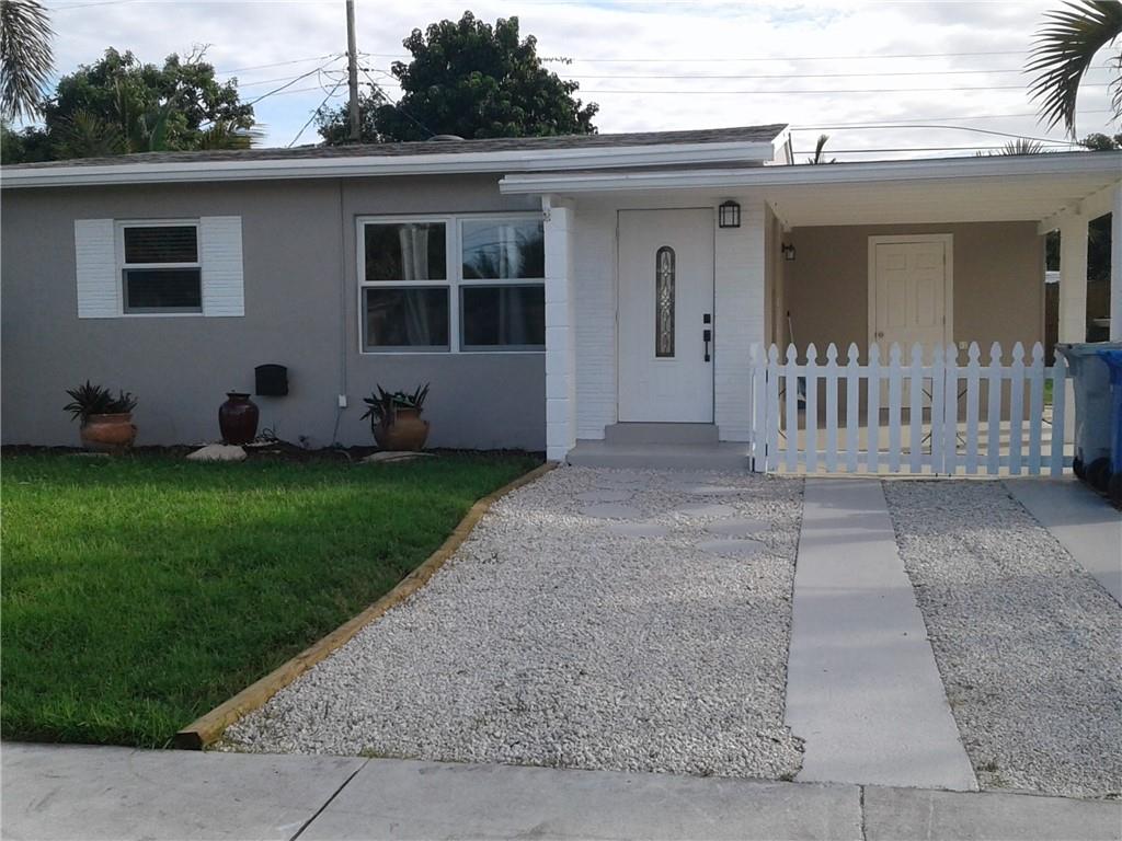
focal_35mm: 33
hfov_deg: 55.4
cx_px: 561
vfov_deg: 42.9
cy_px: 420
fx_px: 1070
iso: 50
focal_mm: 3.3
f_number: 2.2
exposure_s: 1/955
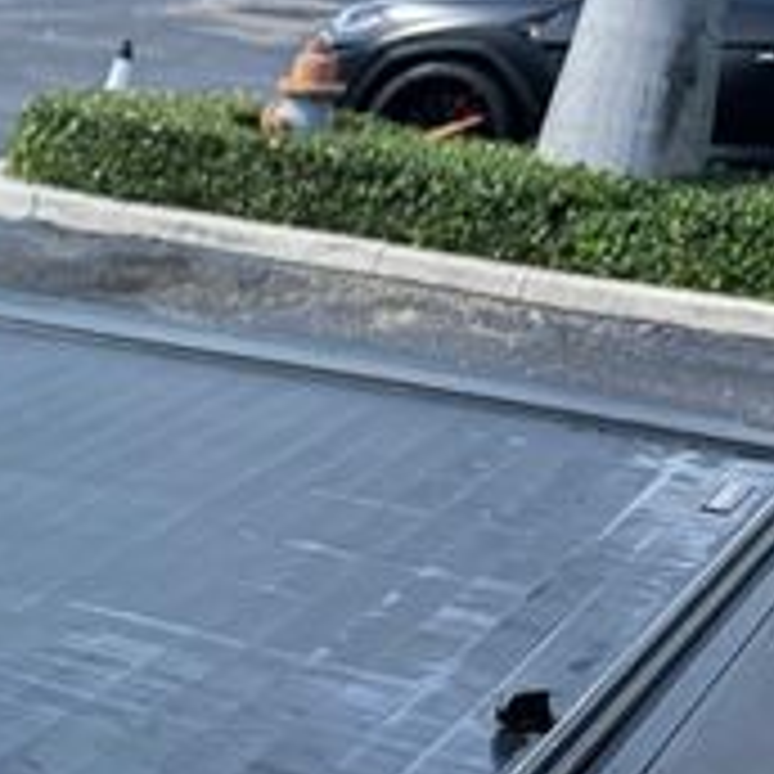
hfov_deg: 19.1
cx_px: -410
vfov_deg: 21.2
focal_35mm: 79
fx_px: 1998
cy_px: 756
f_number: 1.78
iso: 80
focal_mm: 6.76
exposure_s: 1/864
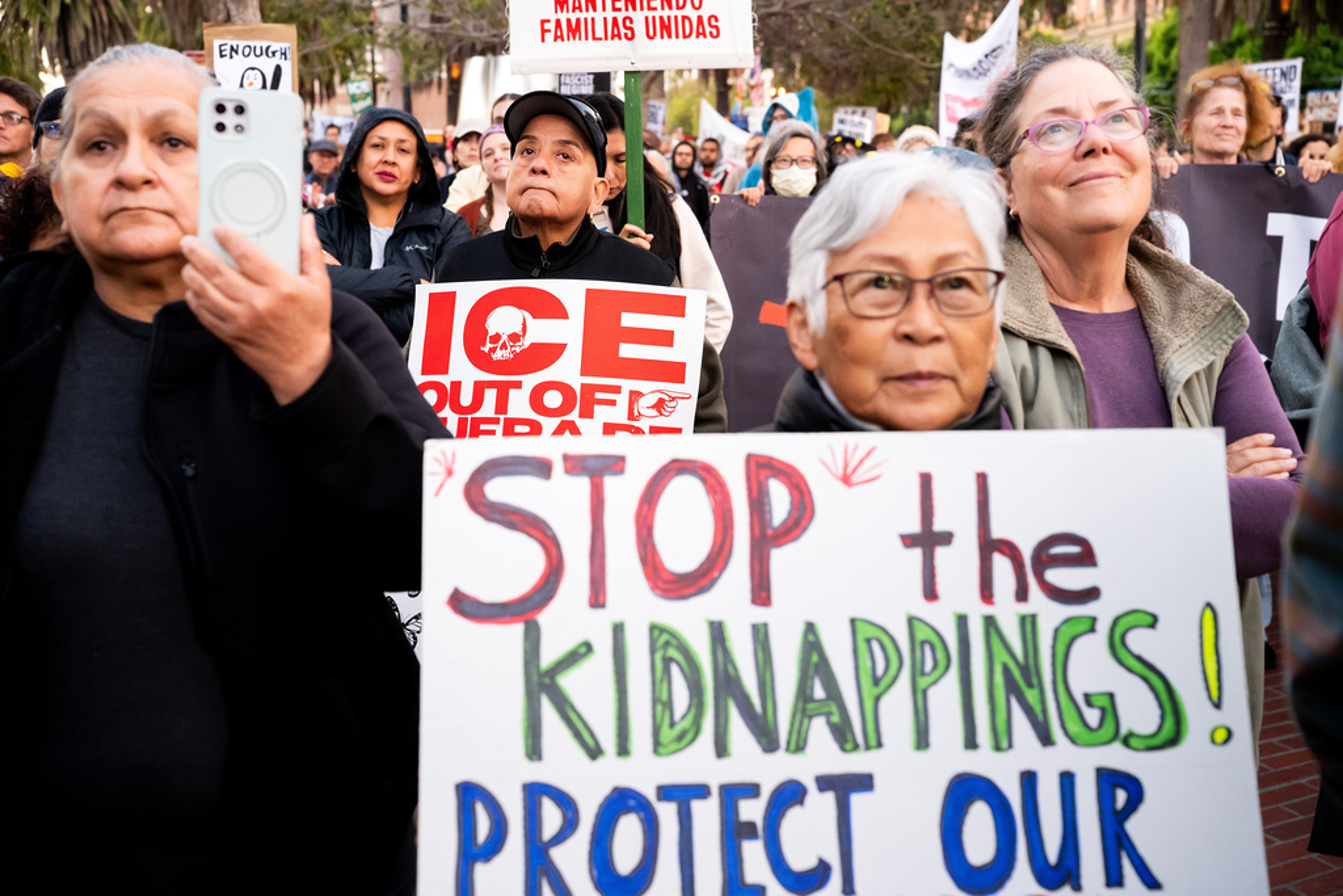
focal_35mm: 39
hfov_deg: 49.5
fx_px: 1455
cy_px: 448
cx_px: 672
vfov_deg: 34.2
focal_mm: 39
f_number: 4.8
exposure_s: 1/350
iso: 6400
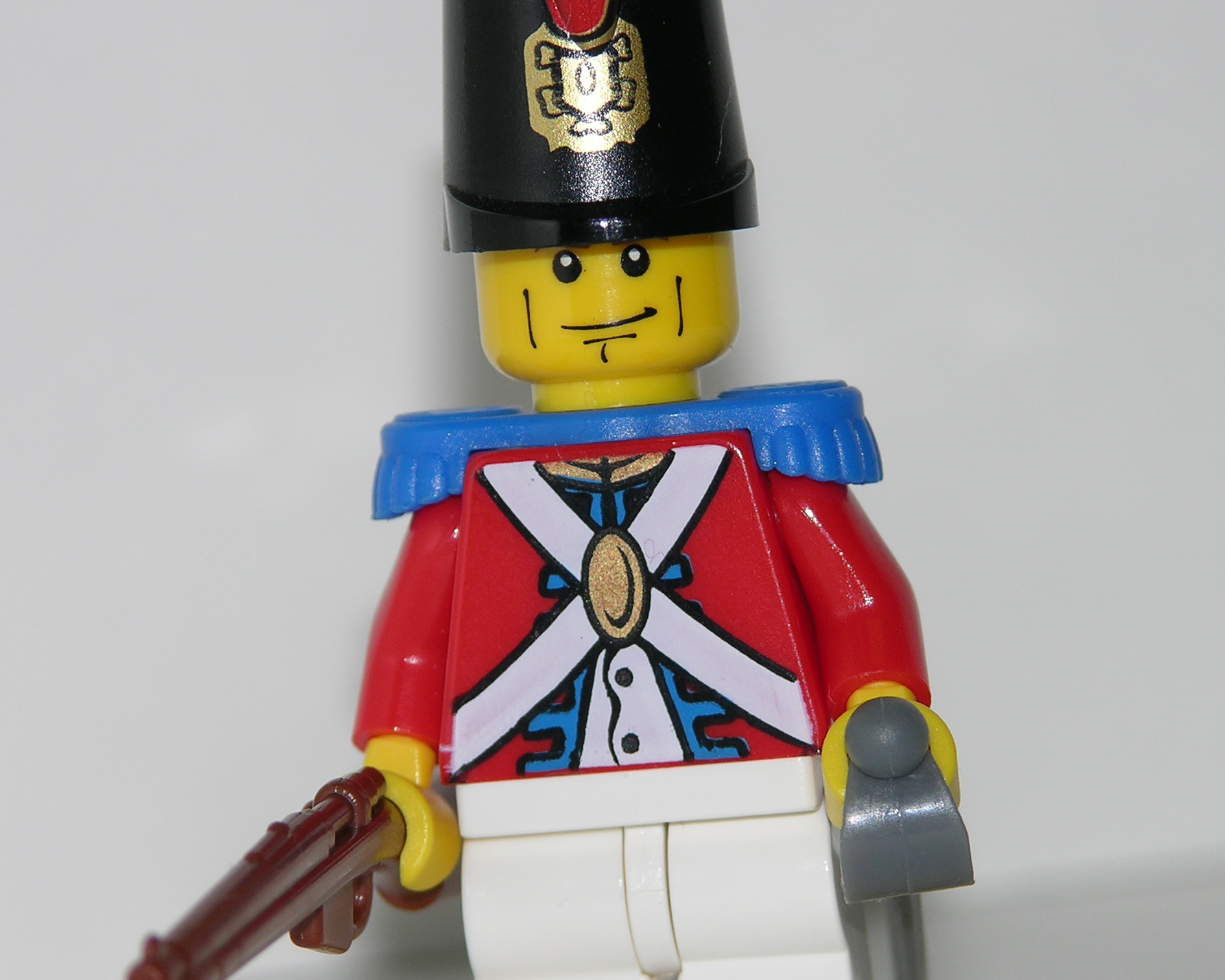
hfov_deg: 5.2
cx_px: 592
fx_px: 13450
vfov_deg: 4.2
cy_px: 592
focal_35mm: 371
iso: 50
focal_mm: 56.7
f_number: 4.1
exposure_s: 1/253
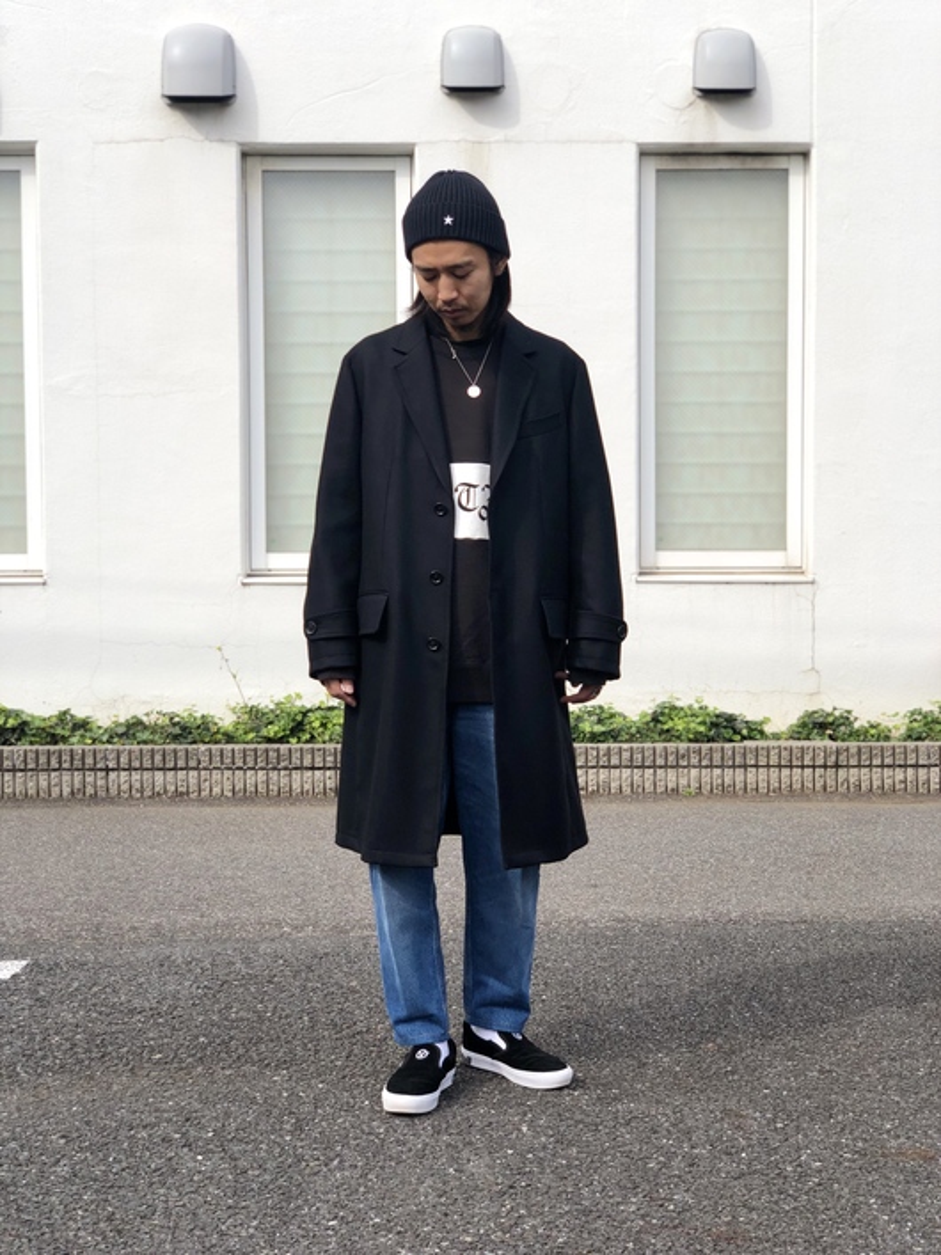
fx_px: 1885
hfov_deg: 28.0
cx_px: 470
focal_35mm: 52
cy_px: 628
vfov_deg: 36.8
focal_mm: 6
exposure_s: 1/407
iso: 16
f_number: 2.4
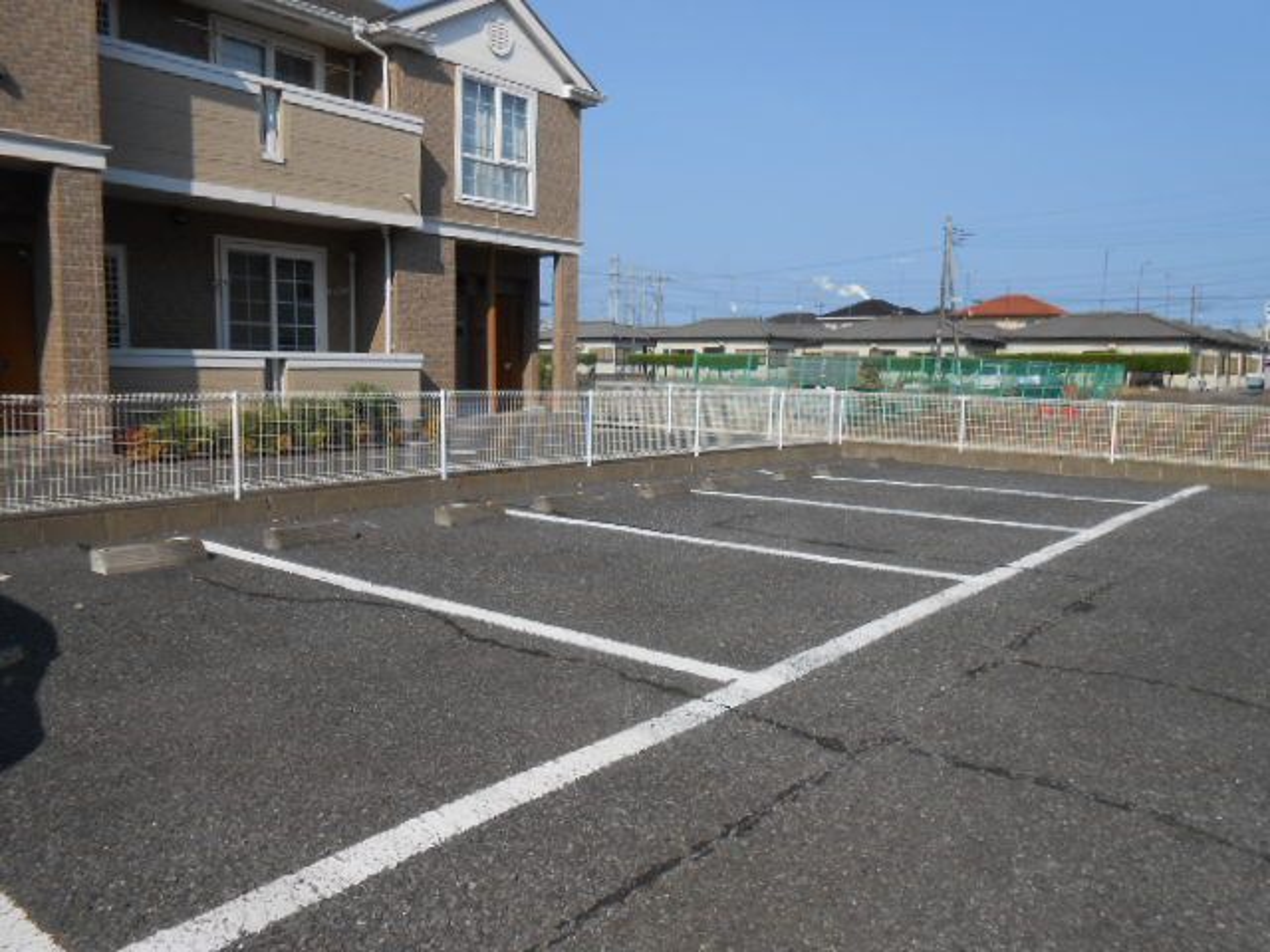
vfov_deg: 53.1
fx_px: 954
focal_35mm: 26
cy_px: 476
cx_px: 635
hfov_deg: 67.3
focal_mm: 4.6
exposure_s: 1/1250
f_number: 3.5
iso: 80
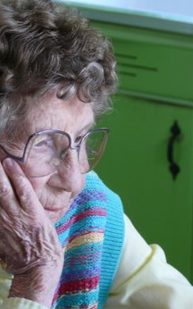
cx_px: 59
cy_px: 156
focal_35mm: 197
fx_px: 1659
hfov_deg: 6.7
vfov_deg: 10.6
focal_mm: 28.2
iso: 200
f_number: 3.6
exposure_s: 1/25
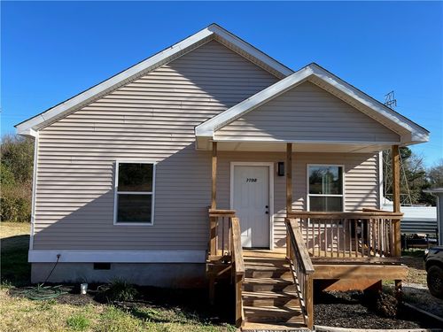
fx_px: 333
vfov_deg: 53.1
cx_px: 222
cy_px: 166
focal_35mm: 26
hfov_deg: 67.3
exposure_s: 1/2353
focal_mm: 5.7
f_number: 1.5
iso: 50
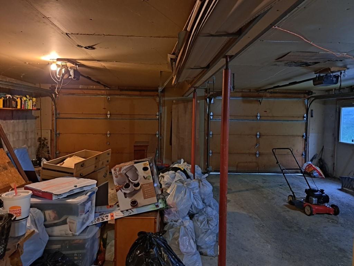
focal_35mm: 24
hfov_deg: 71.6
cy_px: 133
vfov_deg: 56.8
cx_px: 177
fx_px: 245
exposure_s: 1/20
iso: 1000
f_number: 1.8
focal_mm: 5.23
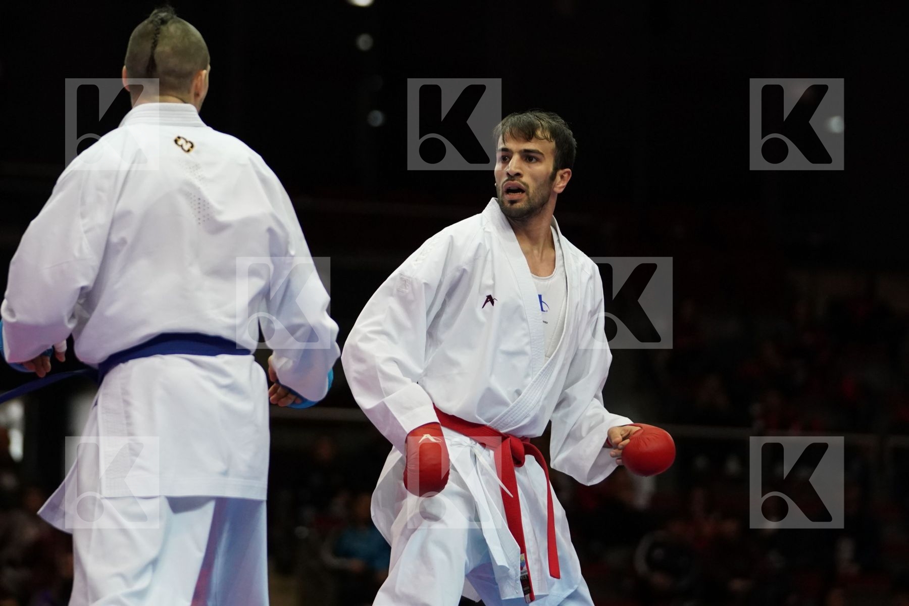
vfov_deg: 7.2
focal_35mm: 190
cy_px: 303
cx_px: 454
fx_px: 4797
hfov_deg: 10.8
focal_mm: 127
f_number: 2.8
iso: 3200
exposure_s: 1/1000
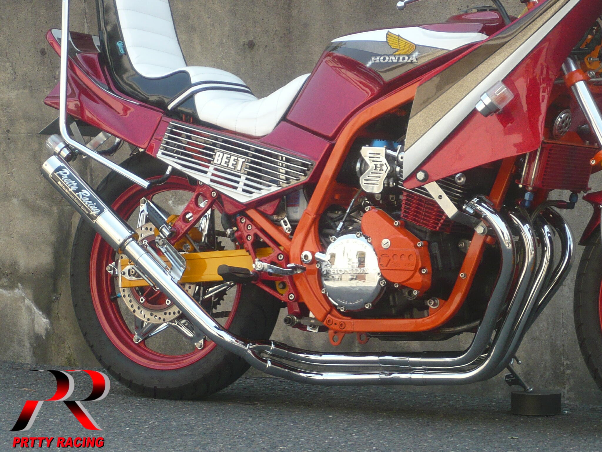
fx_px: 1756
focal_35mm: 101
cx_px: 301
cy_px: 226
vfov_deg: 14.6
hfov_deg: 19.4
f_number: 4.5
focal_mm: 11.1
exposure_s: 1/160
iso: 100
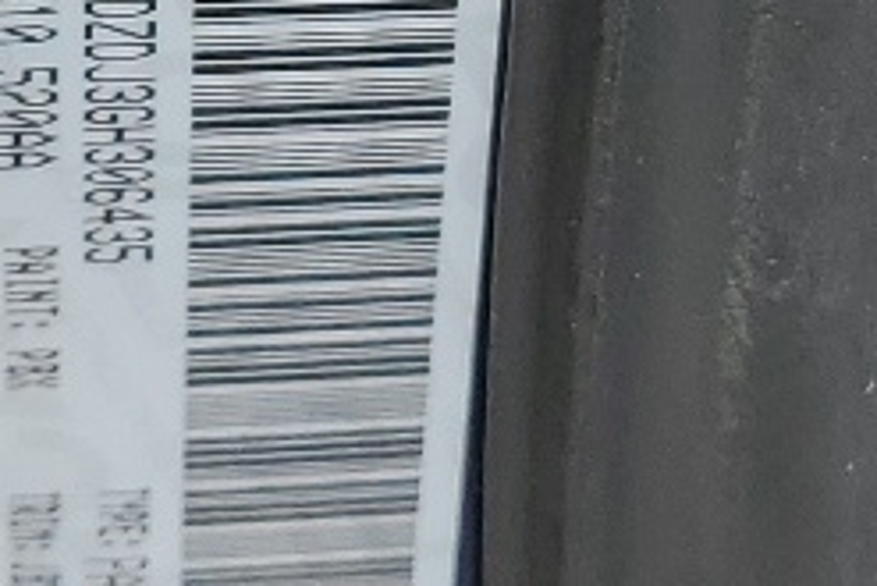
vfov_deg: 7.5
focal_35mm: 175
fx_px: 4266
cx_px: 366
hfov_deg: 11.7
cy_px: -689
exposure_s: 1/1429
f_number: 1.5
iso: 50
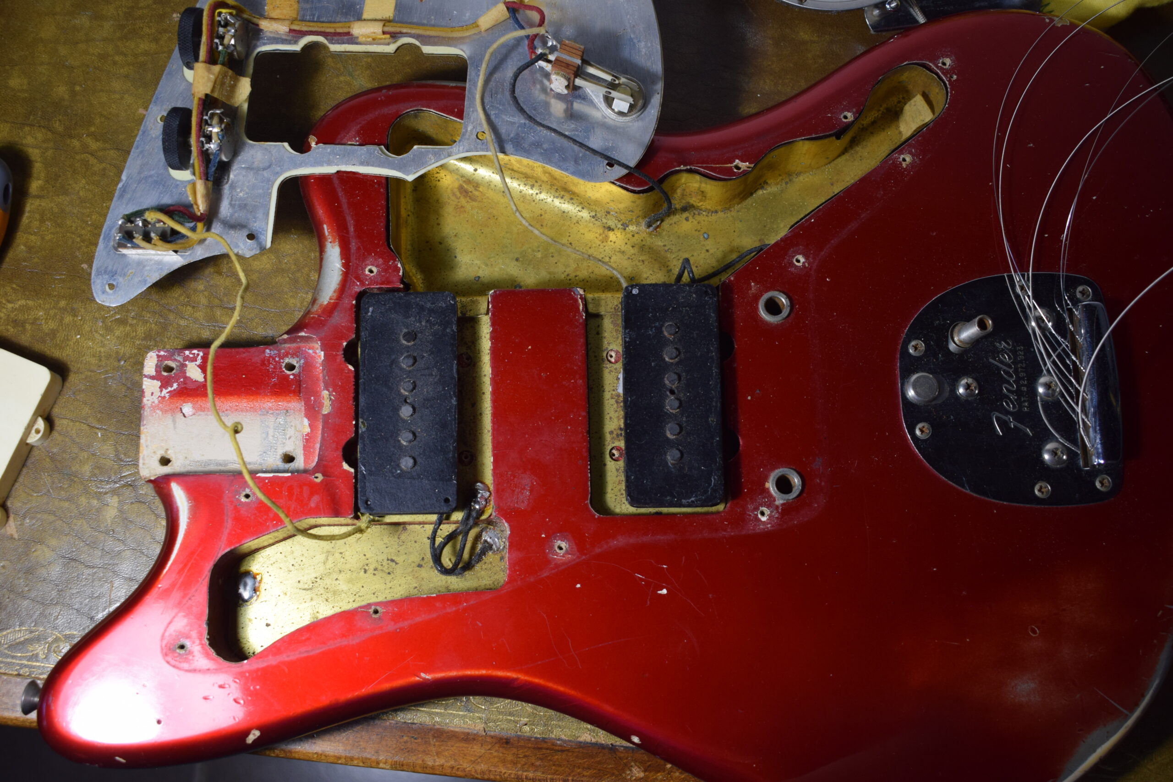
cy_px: 391
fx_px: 1320
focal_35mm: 40
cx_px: 586
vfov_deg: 33.0
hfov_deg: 47.9
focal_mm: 27
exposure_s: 1/80
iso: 400
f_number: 4.5
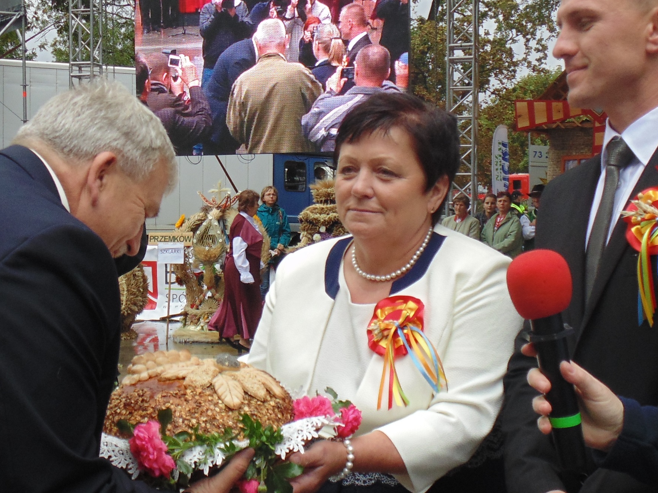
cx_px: 220
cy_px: 283
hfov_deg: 27.6
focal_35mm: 70
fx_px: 1331
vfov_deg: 21.0
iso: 80
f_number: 3.4
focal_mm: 6.2
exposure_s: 1/250
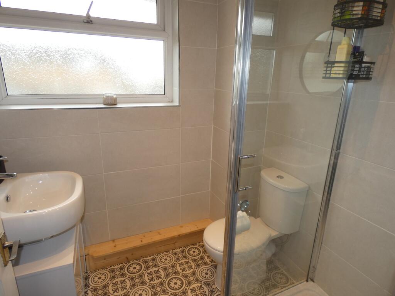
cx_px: 198
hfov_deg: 81.7
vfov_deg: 66.0
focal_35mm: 20
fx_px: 228
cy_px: 148
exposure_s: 1/60
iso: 100
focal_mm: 3.6
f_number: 2.8
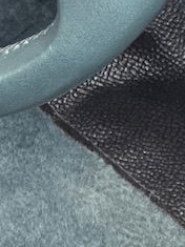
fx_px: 2988
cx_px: -126
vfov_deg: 4.6
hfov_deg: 3.5
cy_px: -300
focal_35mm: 419
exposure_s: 1/121
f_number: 2.8
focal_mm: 9
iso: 125
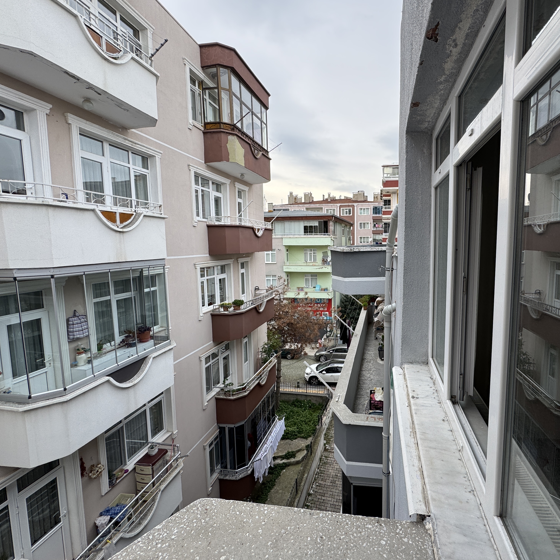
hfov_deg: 82.7
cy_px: 274
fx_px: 311
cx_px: 342
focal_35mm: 17
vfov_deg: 84.0
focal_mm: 2.22
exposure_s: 1/225
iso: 40
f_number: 2.2
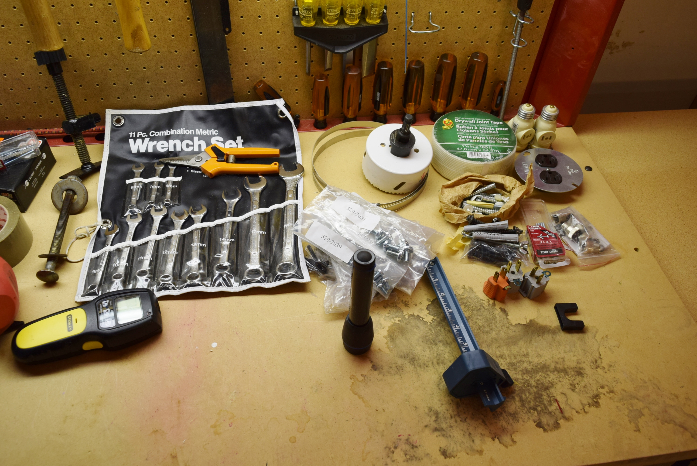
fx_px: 581
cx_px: 348
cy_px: 233
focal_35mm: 30
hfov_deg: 61.9
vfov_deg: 43.7
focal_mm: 20
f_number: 5.6
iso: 400
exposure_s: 1/125
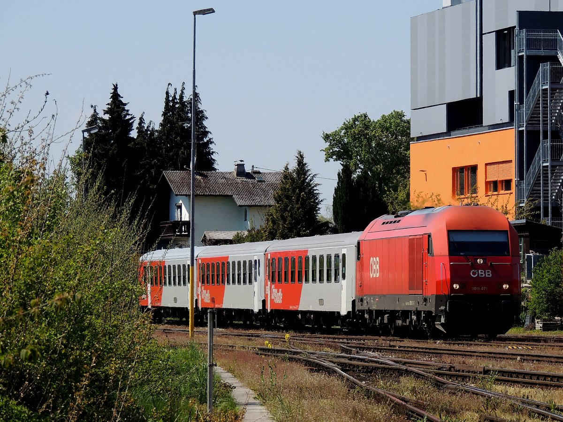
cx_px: 282
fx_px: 3659
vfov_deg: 6.6
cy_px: 211
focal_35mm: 225
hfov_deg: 8.8
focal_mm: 40.1
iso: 100
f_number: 4.6
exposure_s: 1/640
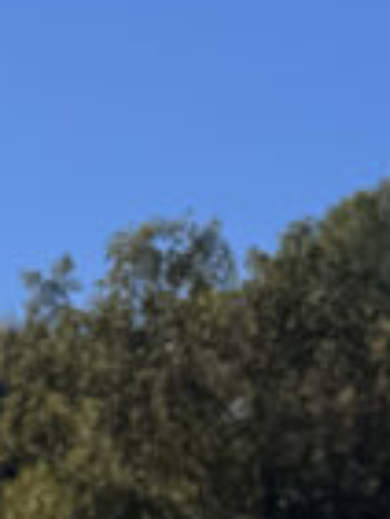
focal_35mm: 174
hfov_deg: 8.5
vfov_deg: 8.6
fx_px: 2610
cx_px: 158
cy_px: 1752
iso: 80
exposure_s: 1/5814
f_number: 1.78
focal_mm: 6.76
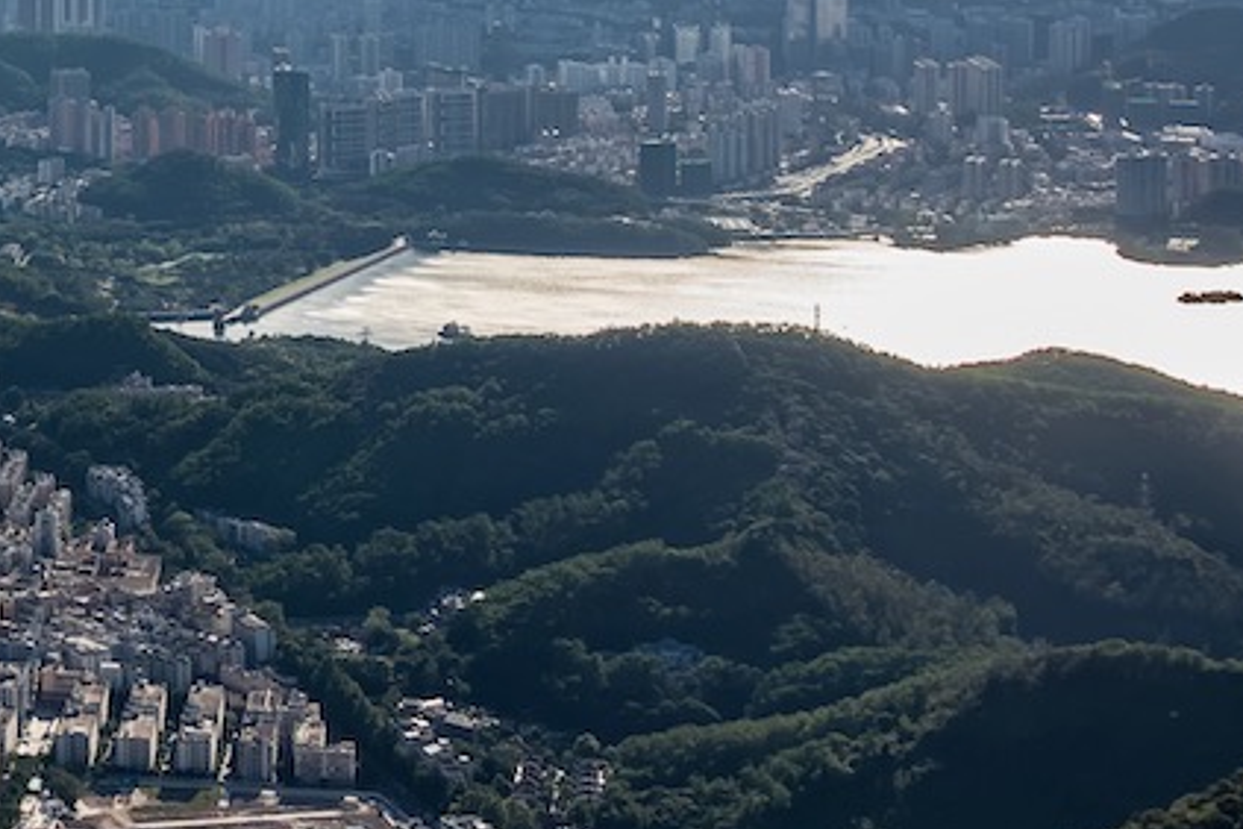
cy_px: -204
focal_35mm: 103
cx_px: -406
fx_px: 3556
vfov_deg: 12.9
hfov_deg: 18.4
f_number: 11
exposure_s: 1/250
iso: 100
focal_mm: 34
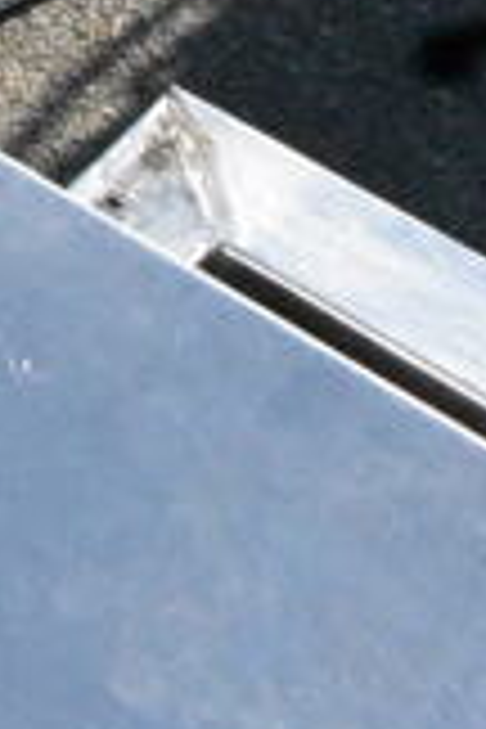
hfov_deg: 8.3
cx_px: -648
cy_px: -1222
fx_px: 3078
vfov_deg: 10.7
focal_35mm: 152
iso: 6400
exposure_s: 1/1600
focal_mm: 18
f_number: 20
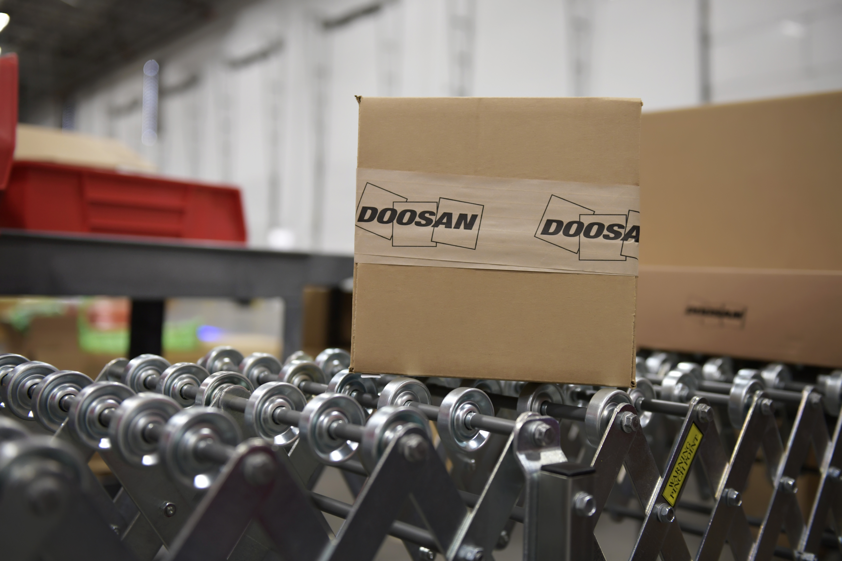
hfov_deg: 48.5
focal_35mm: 40
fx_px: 935
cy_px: 280
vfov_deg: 33.4
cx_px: 421
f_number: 3.2
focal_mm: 40
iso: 1000
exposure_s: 1/125
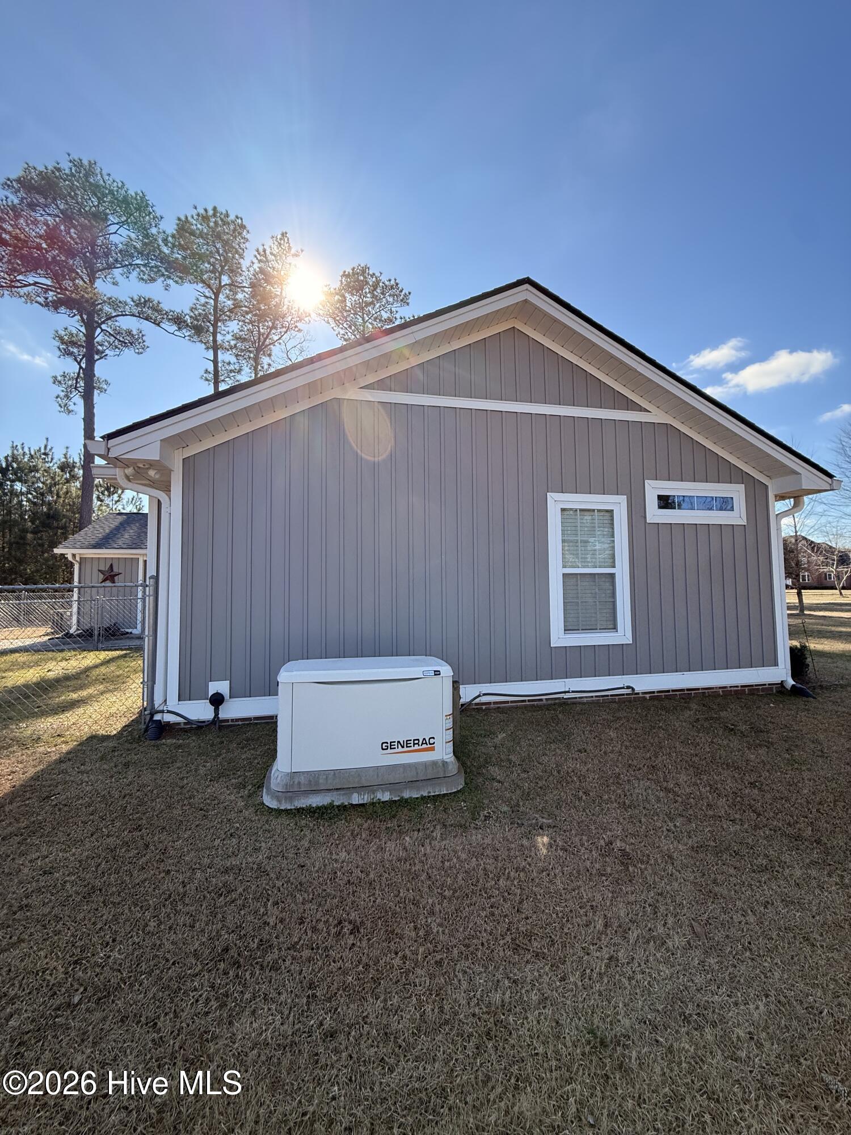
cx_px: 426
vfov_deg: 102.1
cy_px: 568
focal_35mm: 14
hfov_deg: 85.7
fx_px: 459
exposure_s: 1/970
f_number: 2.2
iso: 64
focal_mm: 2.22
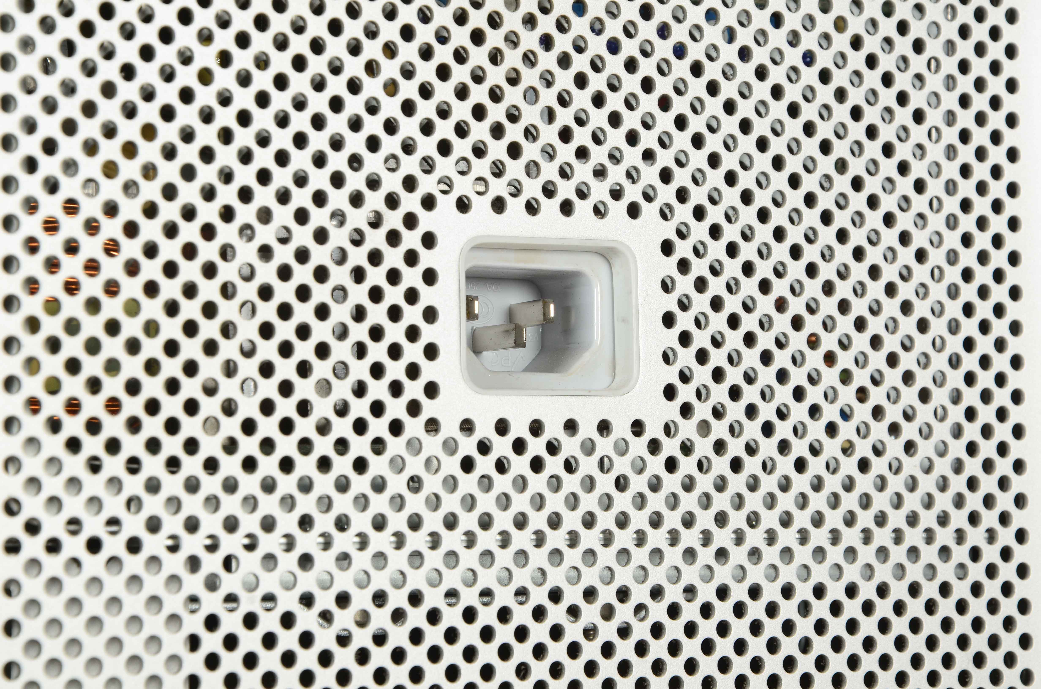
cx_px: 520
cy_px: 344
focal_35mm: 158
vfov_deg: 8.7
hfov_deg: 13.1
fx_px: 4545
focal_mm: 105
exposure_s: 1/160
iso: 200
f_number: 13
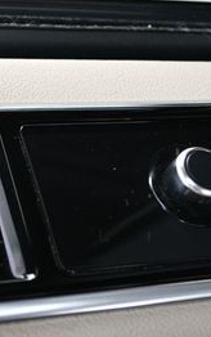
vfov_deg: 25.1
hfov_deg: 15.4
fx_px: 754
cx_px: -39
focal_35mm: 82
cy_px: 210
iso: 100
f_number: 5
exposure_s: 1/160
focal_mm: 22
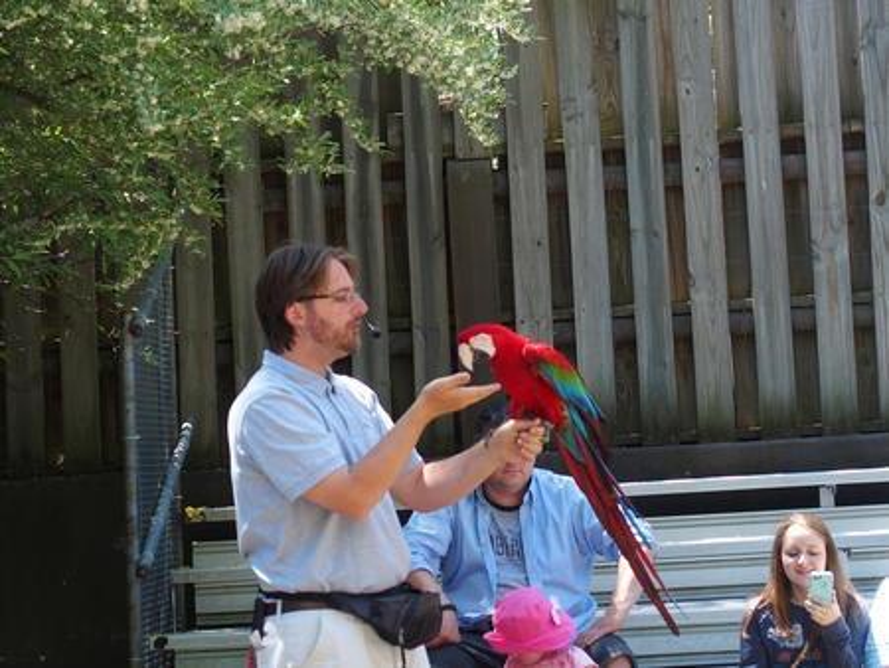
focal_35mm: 124
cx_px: 444
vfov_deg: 12.0
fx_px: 3186
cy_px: 334
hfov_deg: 15.9
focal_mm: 26.2
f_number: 3.5
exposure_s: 1/250
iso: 200
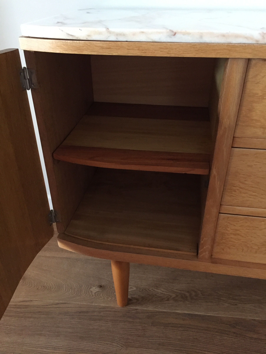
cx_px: 133
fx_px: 297
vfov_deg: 61.7
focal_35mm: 29
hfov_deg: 48.2
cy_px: 177
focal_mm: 4.15
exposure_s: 1/17
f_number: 2.2
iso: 400
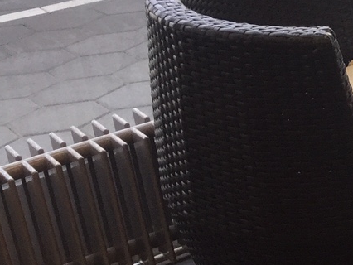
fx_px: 1133
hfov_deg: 15.0
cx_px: 665
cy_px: 106
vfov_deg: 13.3
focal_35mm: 111
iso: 50
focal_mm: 4.15
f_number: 2.2
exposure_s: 1/100
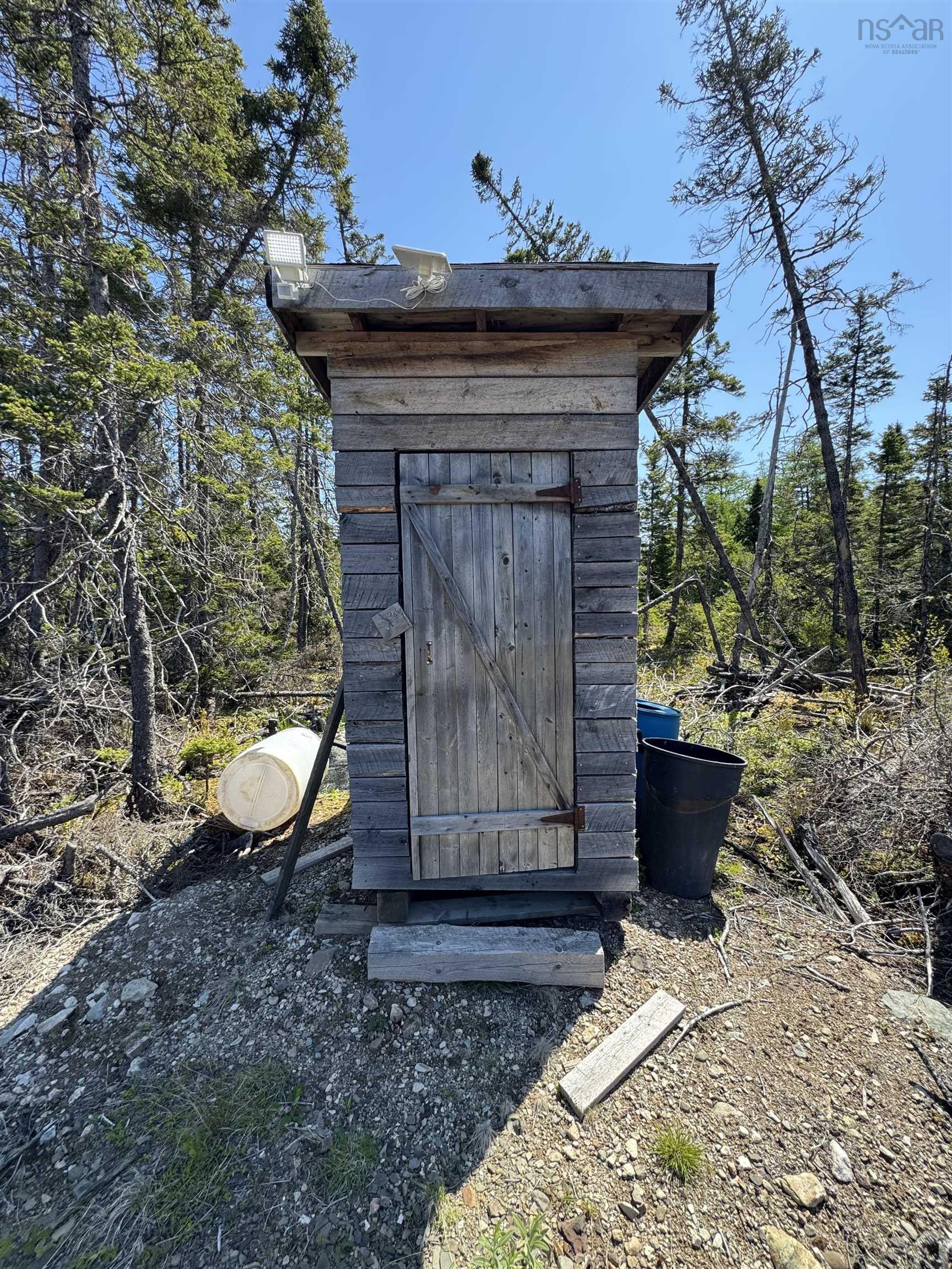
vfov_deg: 102.1
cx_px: 476
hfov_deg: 85.7
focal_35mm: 14
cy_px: 634
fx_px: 513
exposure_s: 1/388
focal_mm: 2.22
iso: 40
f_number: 2.2
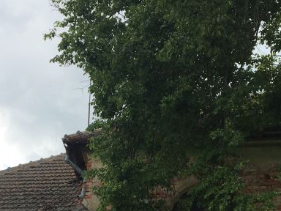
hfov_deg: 23.5
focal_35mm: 83
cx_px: 124
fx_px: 674
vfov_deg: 16.9
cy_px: 258
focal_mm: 4.15
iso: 25
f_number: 2.2
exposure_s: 1/447
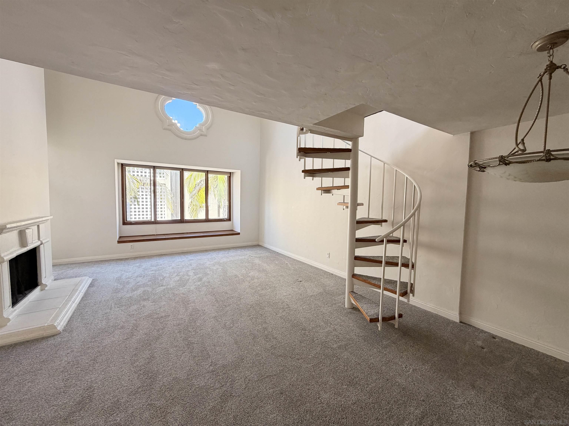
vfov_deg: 85.7
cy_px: 213
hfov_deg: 102.1
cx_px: 284
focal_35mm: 14
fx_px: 230
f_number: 2.2
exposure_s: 1/121
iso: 125
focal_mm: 2.22
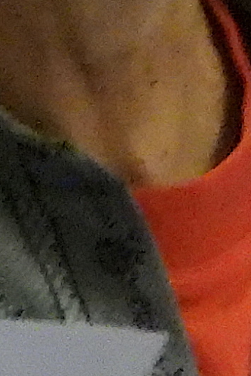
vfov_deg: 0.6
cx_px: 176
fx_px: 34999
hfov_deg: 0.4
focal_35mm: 3349
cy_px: -281
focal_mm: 66.5
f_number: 5
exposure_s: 1/30
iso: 1600
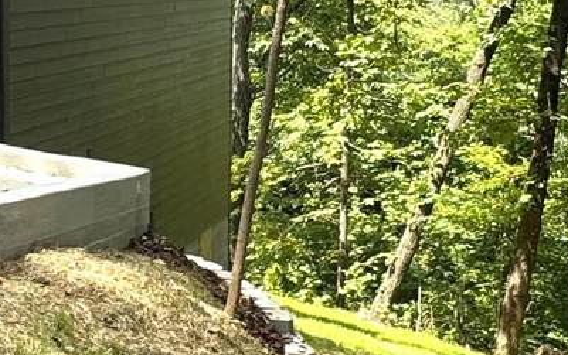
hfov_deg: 26.4
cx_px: -74
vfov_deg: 17.9
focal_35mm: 71
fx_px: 1100
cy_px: -3
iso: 50
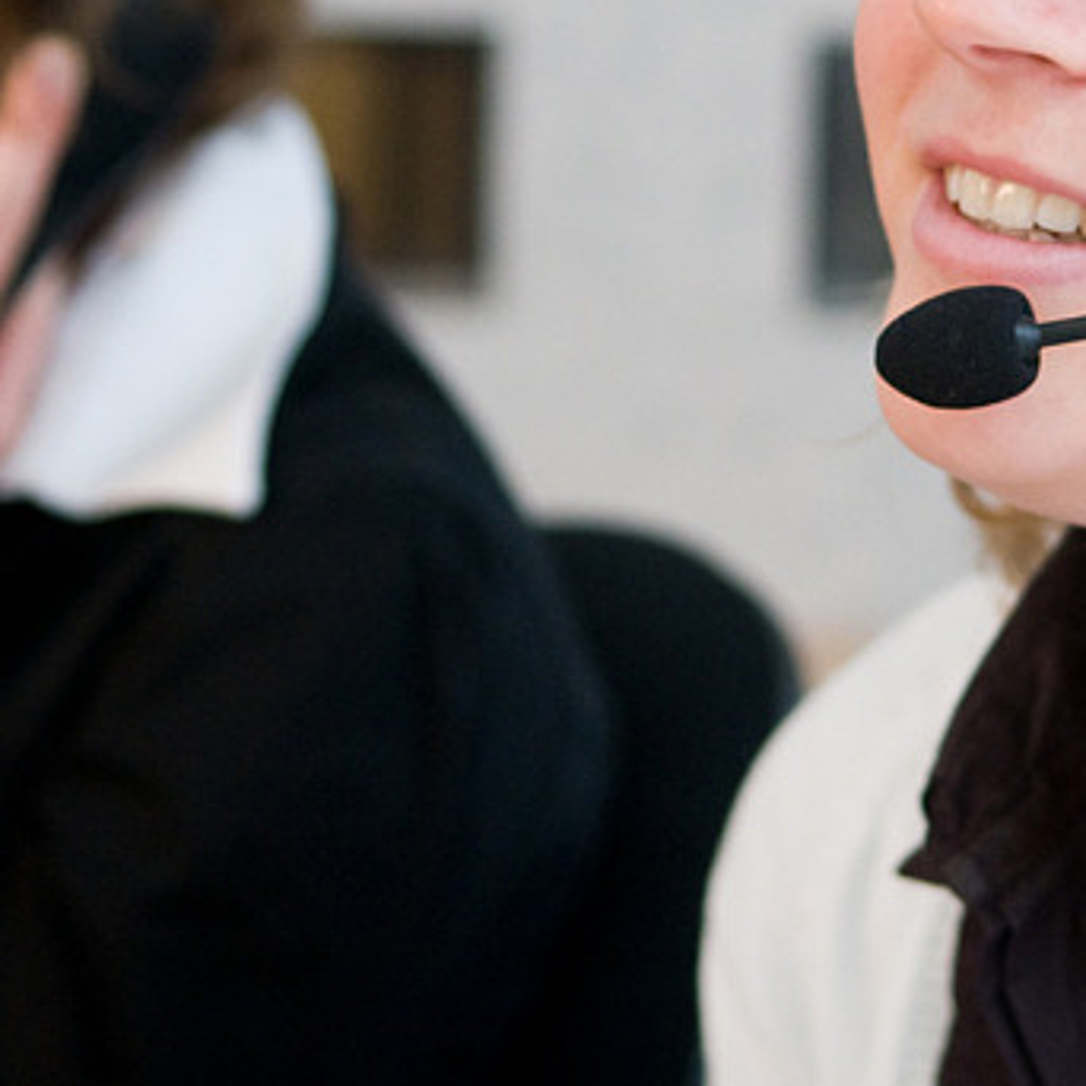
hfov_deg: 12.0
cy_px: 79
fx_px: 5147
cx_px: 838
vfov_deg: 12.0
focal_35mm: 145
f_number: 2.8
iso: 400
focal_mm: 38
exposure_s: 1/60
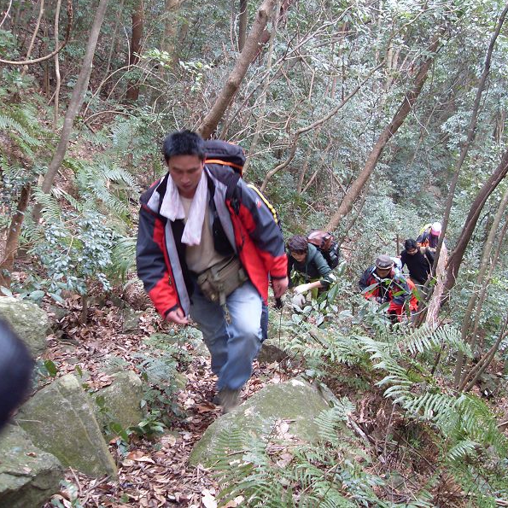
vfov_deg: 38.3
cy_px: 253
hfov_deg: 38.2
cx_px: 311
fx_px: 731
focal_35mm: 44
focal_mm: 6.3
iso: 120
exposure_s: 1/45
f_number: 2.8
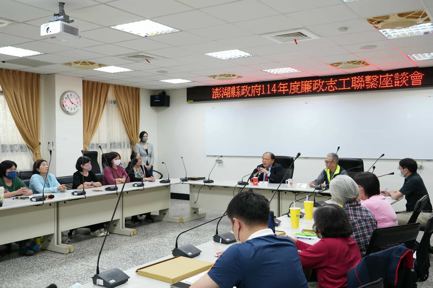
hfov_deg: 55.8
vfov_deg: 38.9
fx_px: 409
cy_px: 144
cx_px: 216
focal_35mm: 34
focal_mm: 34
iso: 1600
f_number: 5.6
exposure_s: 1/80
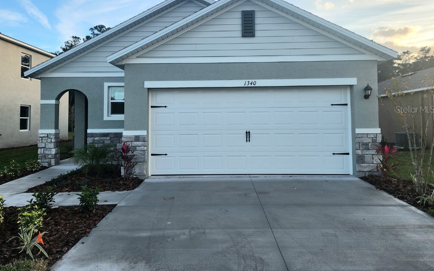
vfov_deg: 49.0
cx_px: 214
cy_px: 109
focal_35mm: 25
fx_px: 296
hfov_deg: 72.6
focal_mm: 5.4
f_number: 1.8
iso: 20
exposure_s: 1/625
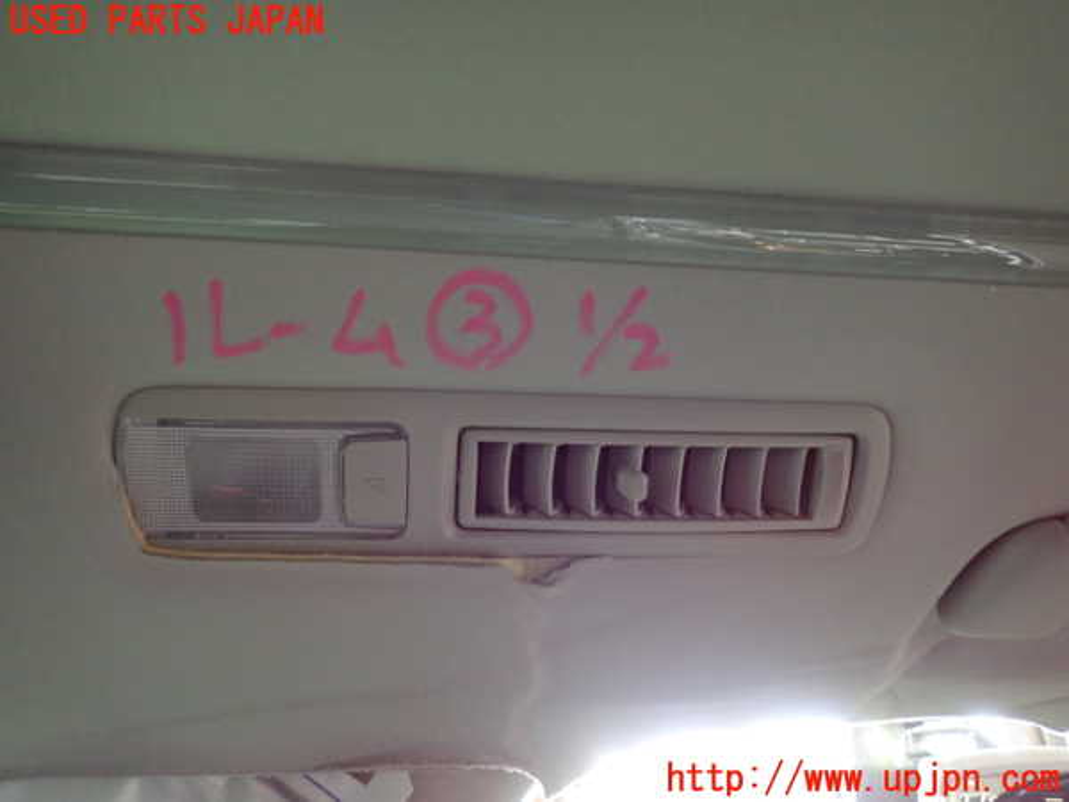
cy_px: 401
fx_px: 772
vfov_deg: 54.9
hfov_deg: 69.4
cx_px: 534
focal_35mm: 25
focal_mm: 4.5
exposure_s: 1/30
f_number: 2
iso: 800
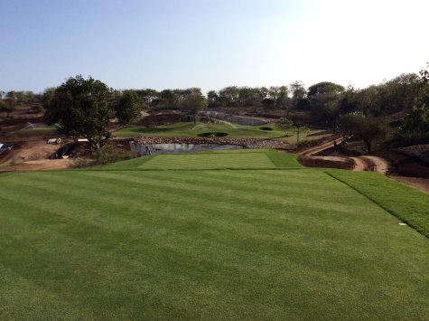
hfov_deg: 55.4
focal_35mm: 33
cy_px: 160
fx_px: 408
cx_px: 214
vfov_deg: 42.9
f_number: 2.4
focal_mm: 3.3
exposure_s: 1/2604
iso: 32
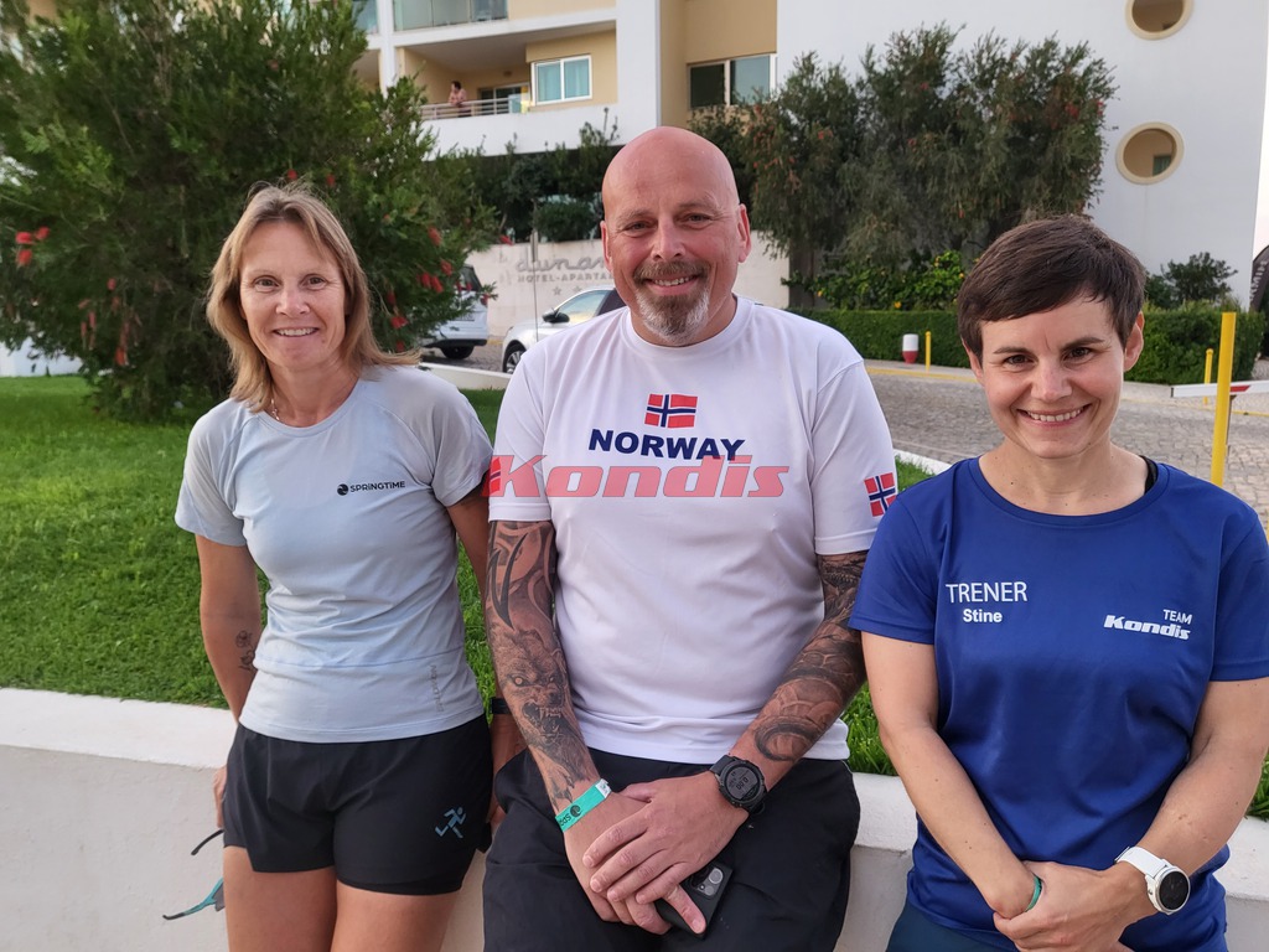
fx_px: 953
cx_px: 634
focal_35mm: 26
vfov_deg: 53.1
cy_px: 476
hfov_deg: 67.3
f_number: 1.8
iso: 160
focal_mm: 4.25
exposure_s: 1/100
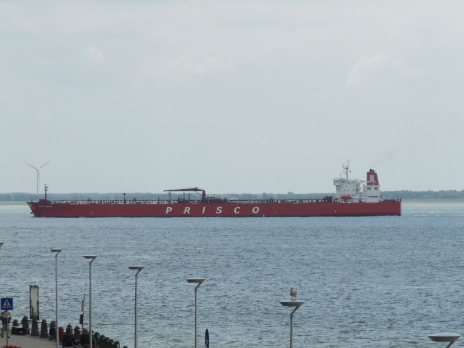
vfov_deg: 4.9
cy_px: 174
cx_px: 232
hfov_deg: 6.5
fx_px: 4075
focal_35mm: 304
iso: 100
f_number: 8
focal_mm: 49.9
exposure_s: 1/640
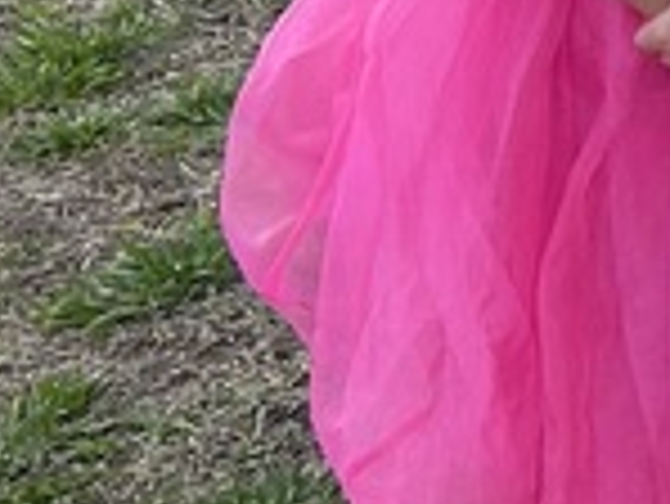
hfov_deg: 8.6
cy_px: -432
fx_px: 3467
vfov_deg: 8.0
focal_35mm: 179
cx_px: 2181
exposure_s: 1/728
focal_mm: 5.7
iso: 50
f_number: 1.5
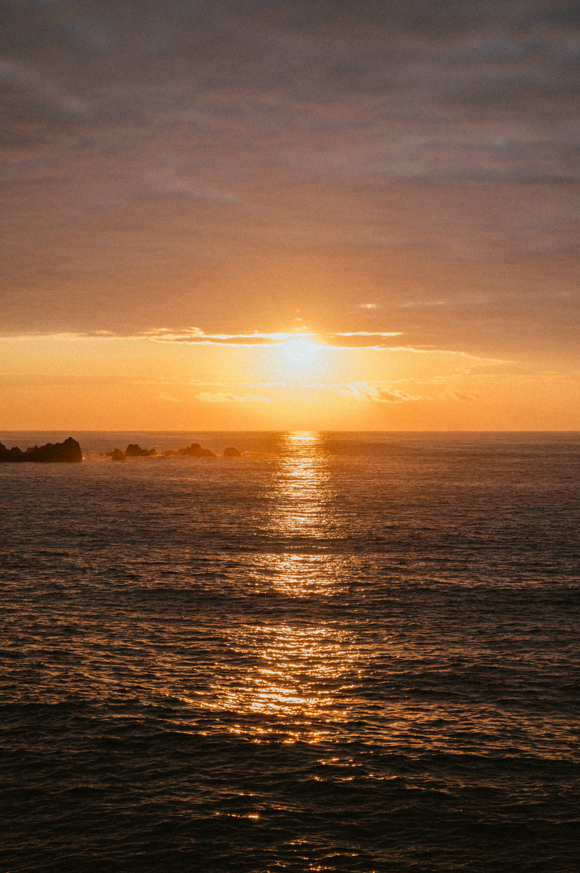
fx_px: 1839
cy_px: 432
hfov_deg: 17.9
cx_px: 304
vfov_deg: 26.7
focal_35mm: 76
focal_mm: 70
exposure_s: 1/500
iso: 250
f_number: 5.6
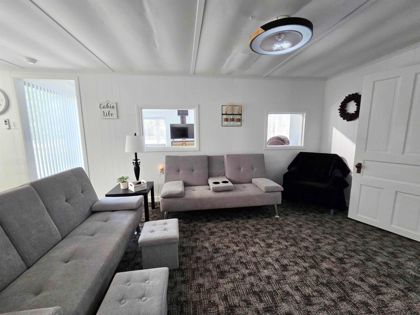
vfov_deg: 89.9
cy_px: 158
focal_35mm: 13
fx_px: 158
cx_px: 210
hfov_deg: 106.2
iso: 250
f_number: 2.2
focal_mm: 2.2
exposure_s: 1/60.2
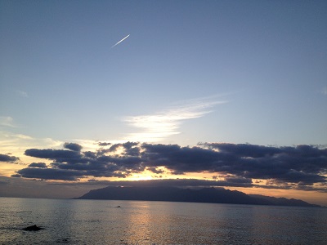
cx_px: 164
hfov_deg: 52.6
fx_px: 331
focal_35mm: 35
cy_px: 122
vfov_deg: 40.7
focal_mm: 4.28
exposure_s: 1/557
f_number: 2.4
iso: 50
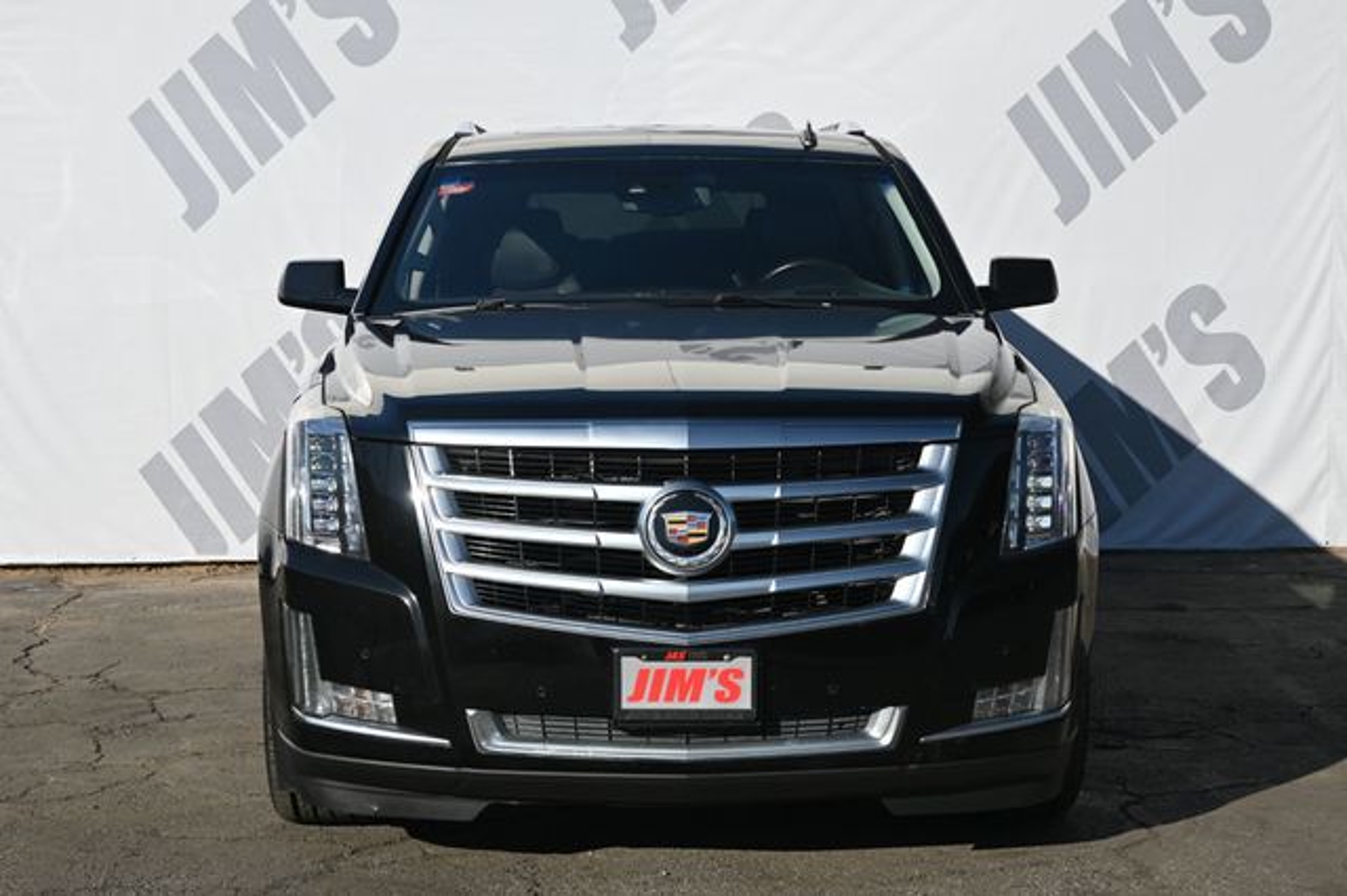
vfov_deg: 21.1
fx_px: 2412
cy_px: 448
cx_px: 674
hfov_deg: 31.2
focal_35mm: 64
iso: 100
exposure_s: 1/320
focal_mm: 43
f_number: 6
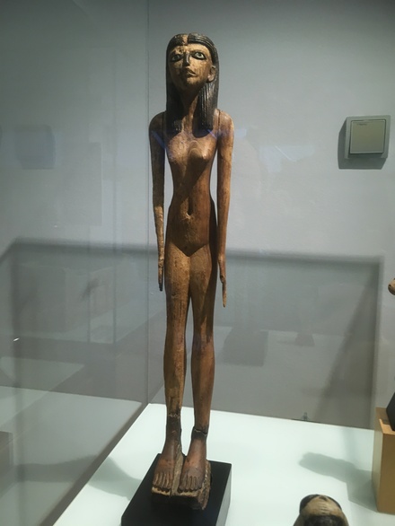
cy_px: 263
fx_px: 441
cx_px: 198
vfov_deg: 61.6
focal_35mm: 29
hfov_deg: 48.3
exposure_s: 1/33
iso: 100
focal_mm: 4.15
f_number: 2.2
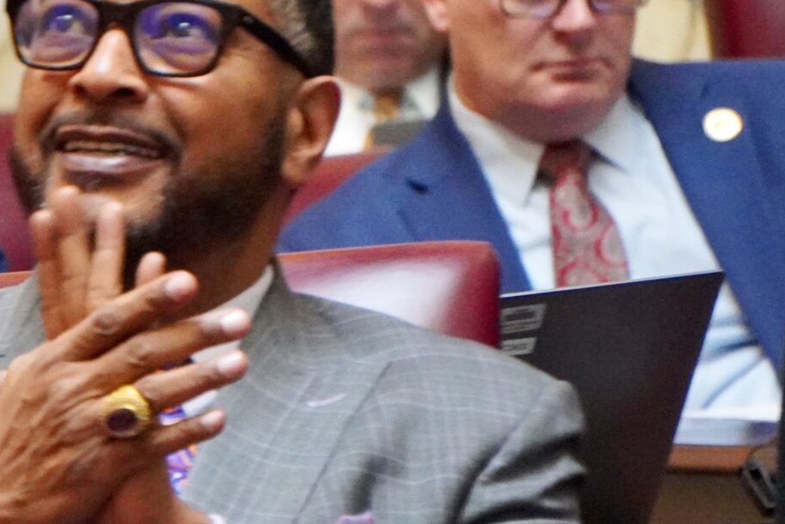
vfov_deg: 2.0
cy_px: 241
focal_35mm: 704
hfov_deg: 2.9
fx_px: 15352
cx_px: 8
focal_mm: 210
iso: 6400
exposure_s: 1/40
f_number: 7.1
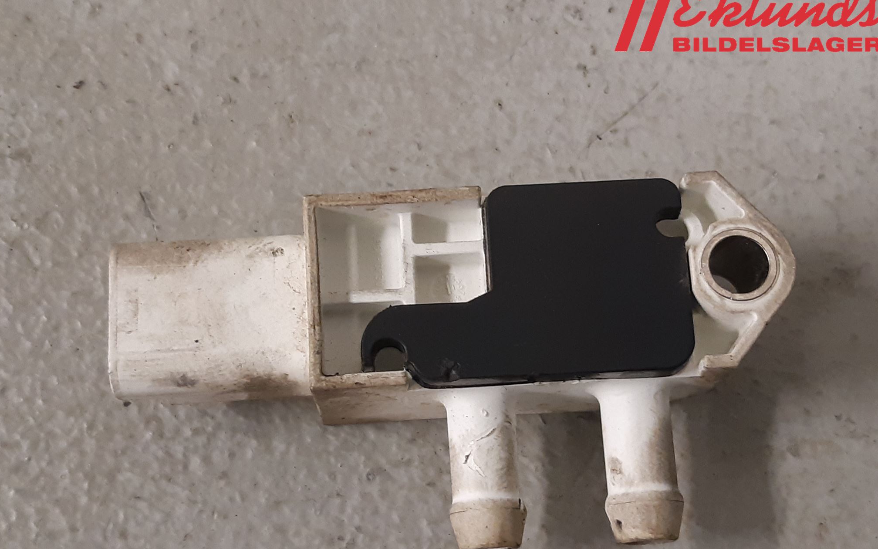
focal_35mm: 28
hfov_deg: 66.5
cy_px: 312
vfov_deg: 44.4
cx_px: 436
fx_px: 670
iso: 160
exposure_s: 1/50
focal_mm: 3.93
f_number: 1.7
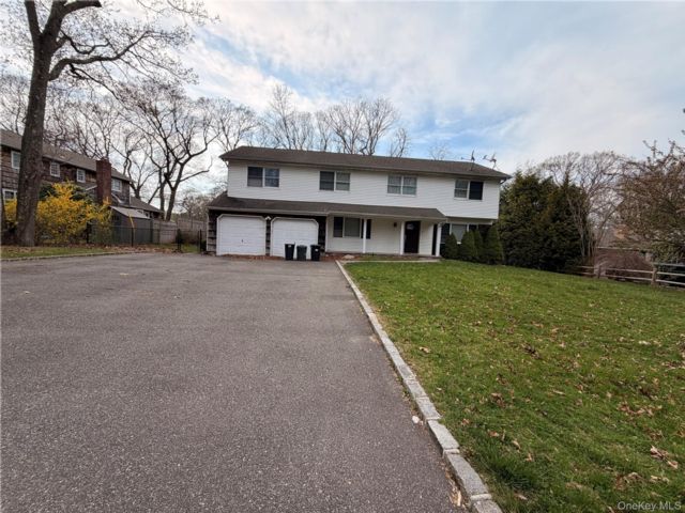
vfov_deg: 85.7
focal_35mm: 14
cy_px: 256
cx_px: 342
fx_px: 277
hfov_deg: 102.1
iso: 25
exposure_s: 1/770
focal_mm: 2.22
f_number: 2.2
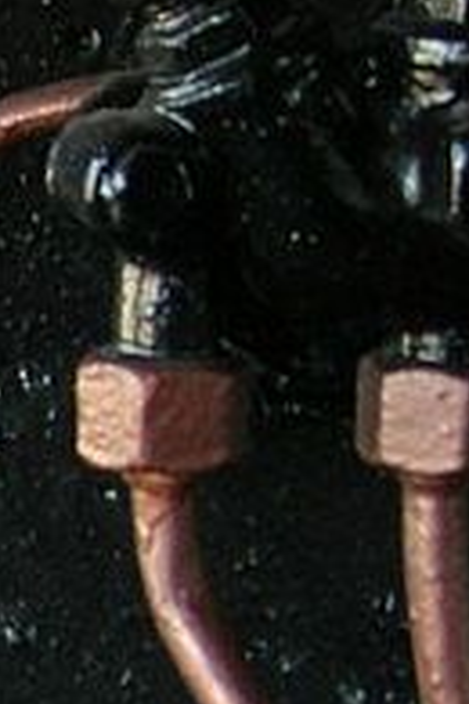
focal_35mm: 208
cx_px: -999
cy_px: 718
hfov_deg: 6.0
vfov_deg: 9.8
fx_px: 4064
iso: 64
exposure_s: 1/21.8
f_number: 2.8
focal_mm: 7.8
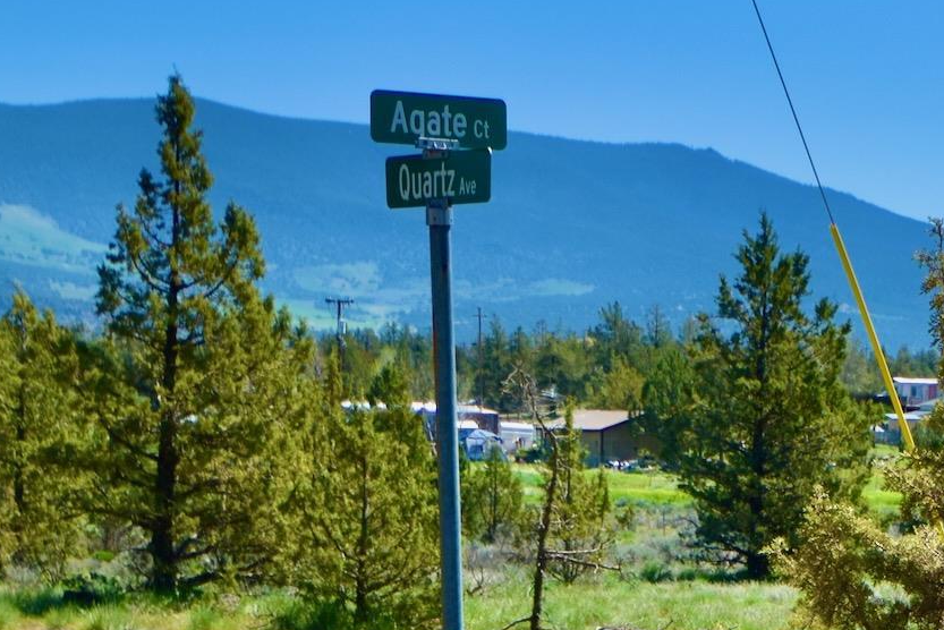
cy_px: 497
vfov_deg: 12.6
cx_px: 1095
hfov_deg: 18.1
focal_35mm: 108
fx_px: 2833
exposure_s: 1/1250
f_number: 4.5
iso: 200
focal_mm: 24
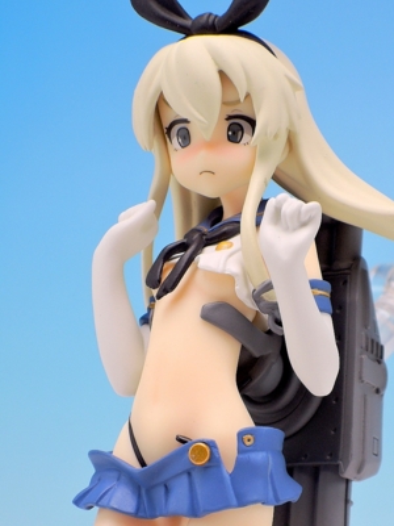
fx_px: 1593
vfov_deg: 18.7
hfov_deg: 14.1
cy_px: 263
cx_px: 197
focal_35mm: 105
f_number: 5.2
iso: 80
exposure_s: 1/5
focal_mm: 22.4
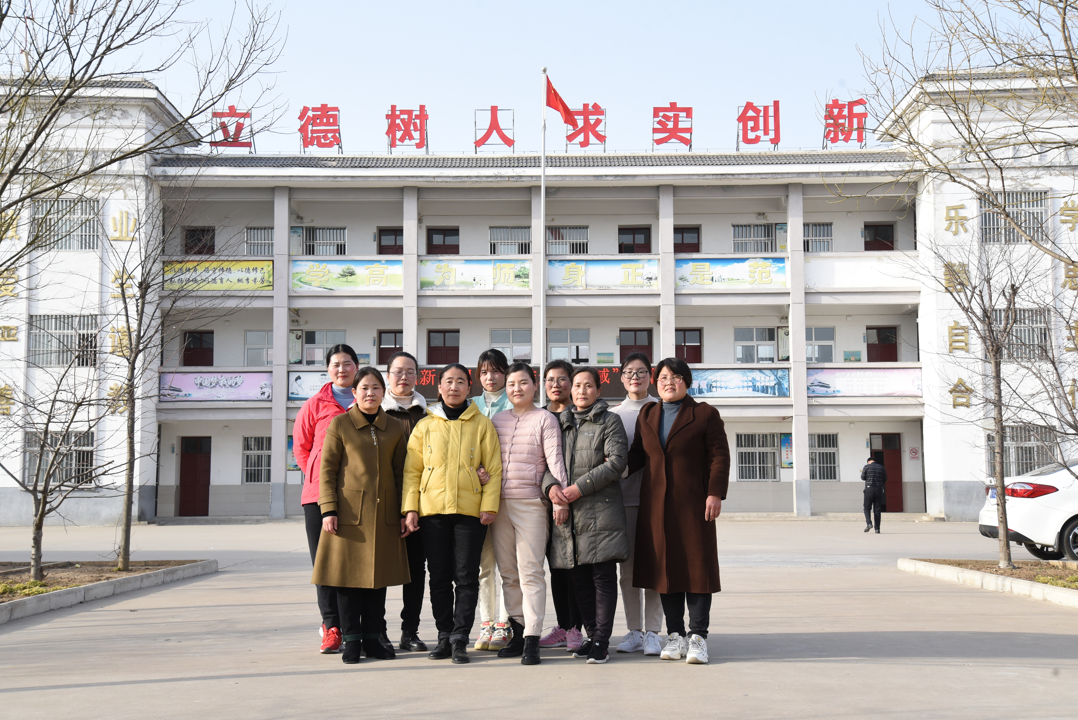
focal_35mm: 44
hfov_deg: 44.5
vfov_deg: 30.5
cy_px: 360
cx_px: 539
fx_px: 1318
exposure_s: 1/320
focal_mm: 44
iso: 500
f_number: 8
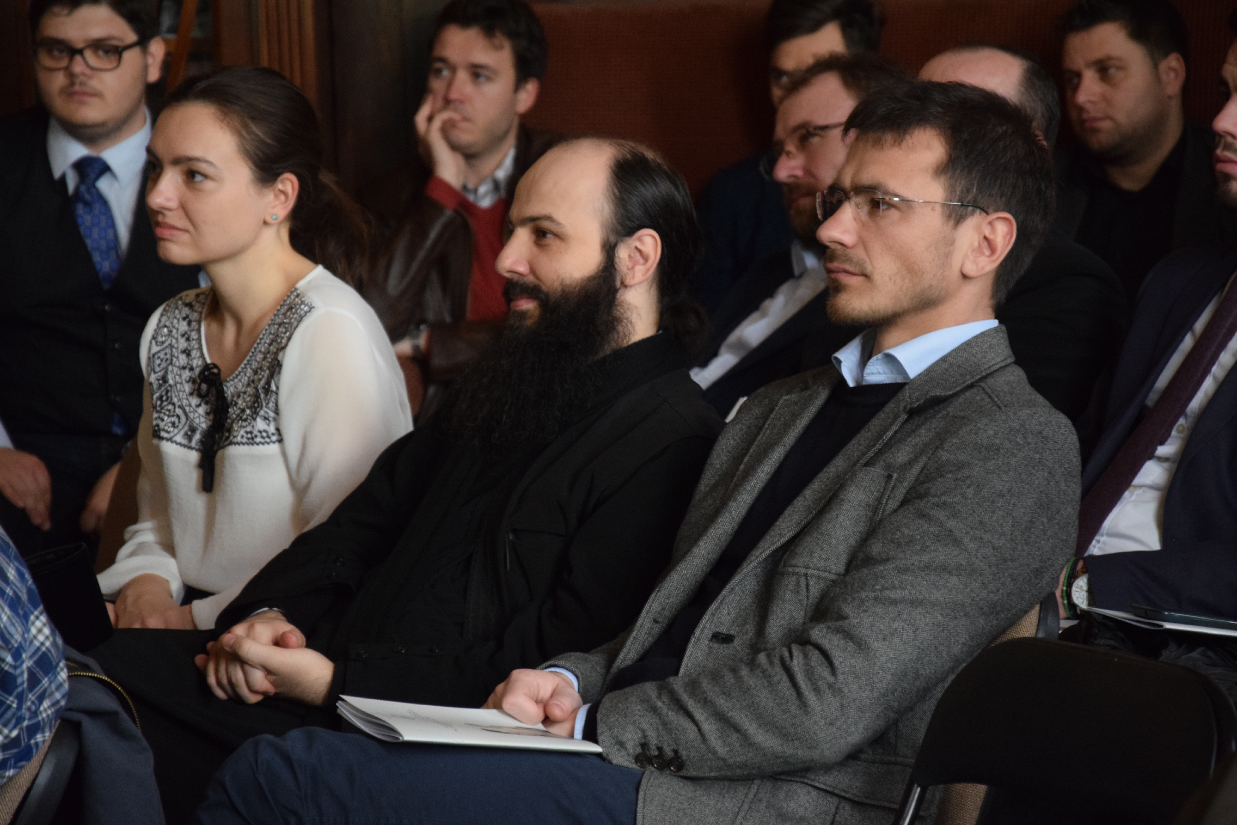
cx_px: 618
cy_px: 412
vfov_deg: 9.3
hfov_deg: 14.0
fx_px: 5051
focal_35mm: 147
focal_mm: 98
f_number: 5.6
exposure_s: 1/100
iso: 2500
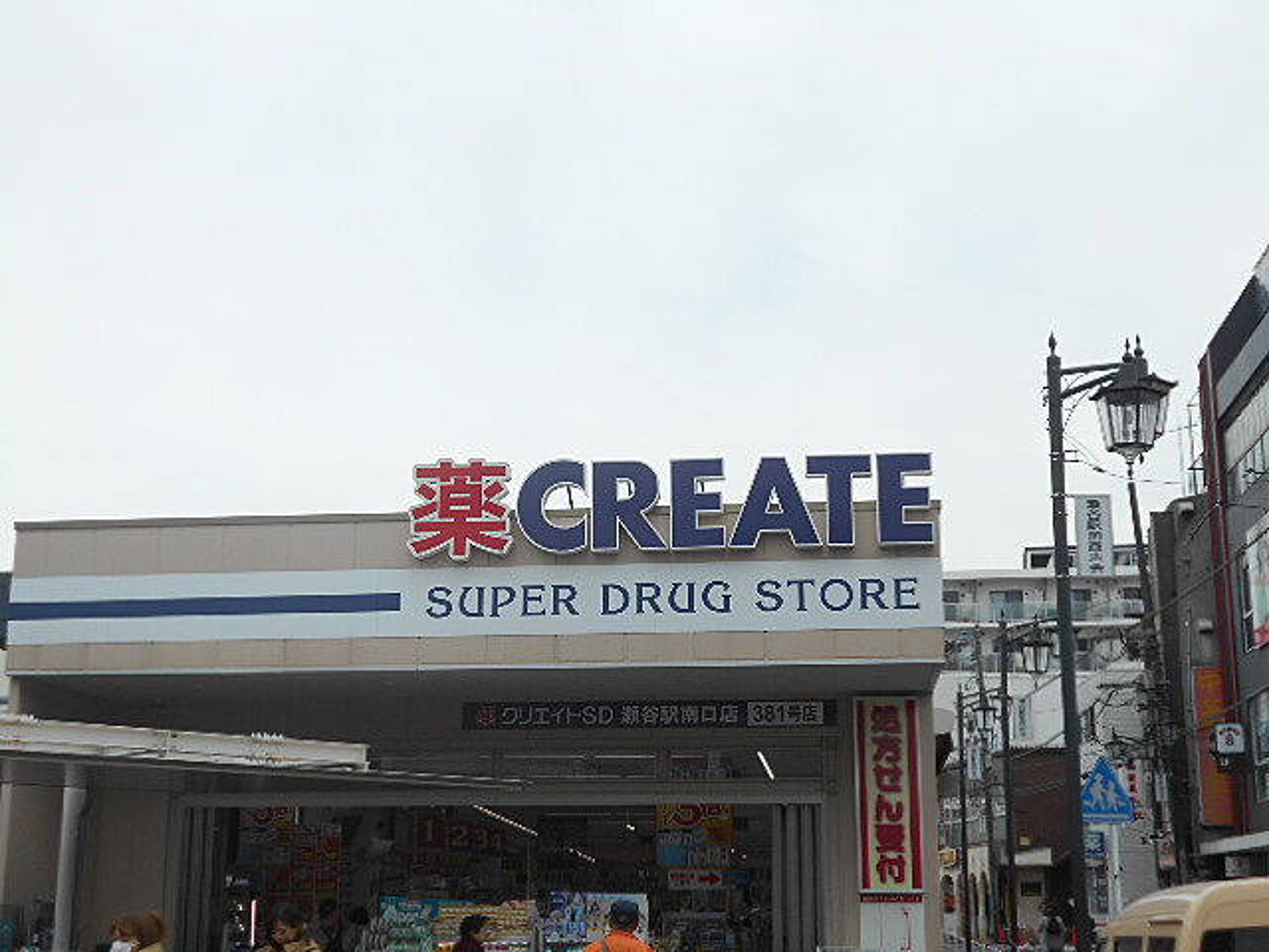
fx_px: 1833
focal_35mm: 50
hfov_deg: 38.2
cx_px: 634
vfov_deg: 29.1
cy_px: 476
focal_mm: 8.8
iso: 80
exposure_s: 1/320
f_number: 4.5
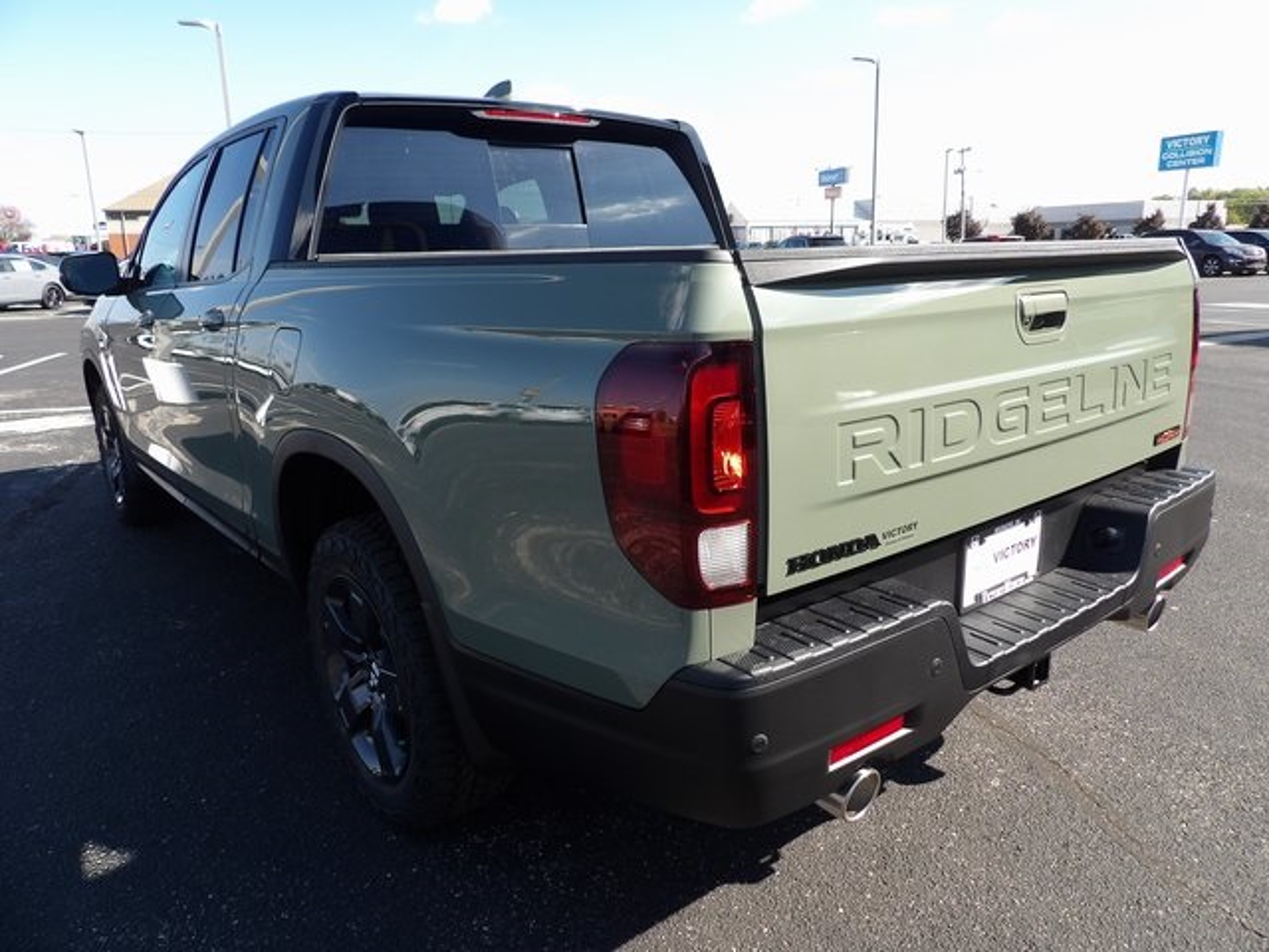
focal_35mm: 24
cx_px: 634
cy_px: 476
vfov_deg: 56.8
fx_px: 880
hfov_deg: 71.6
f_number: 3.2
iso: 100
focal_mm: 4.3
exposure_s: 1/394
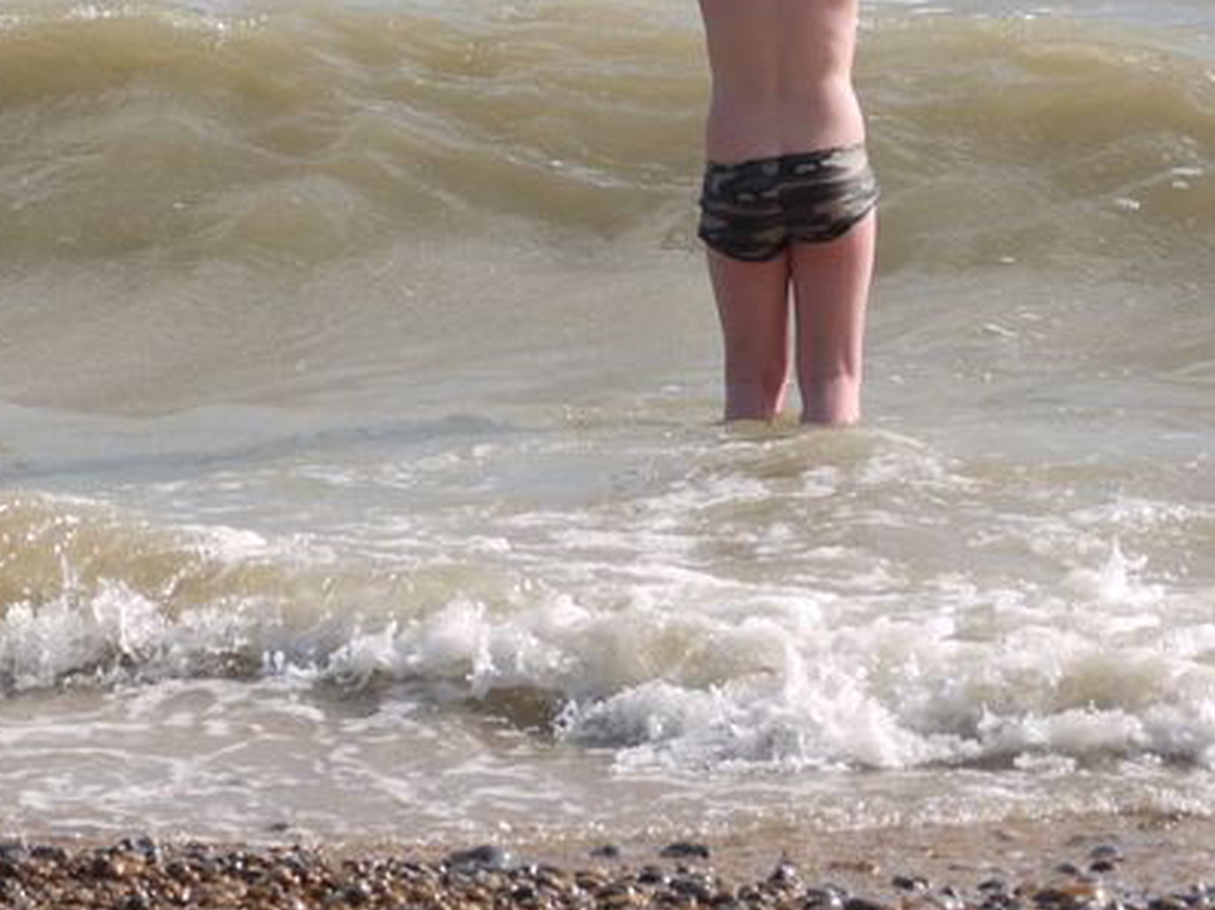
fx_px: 15123
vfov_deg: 3.4
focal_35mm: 431
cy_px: 262
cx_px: 3
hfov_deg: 4.6
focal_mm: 84
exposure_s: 1/640
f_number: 6.3
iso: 100
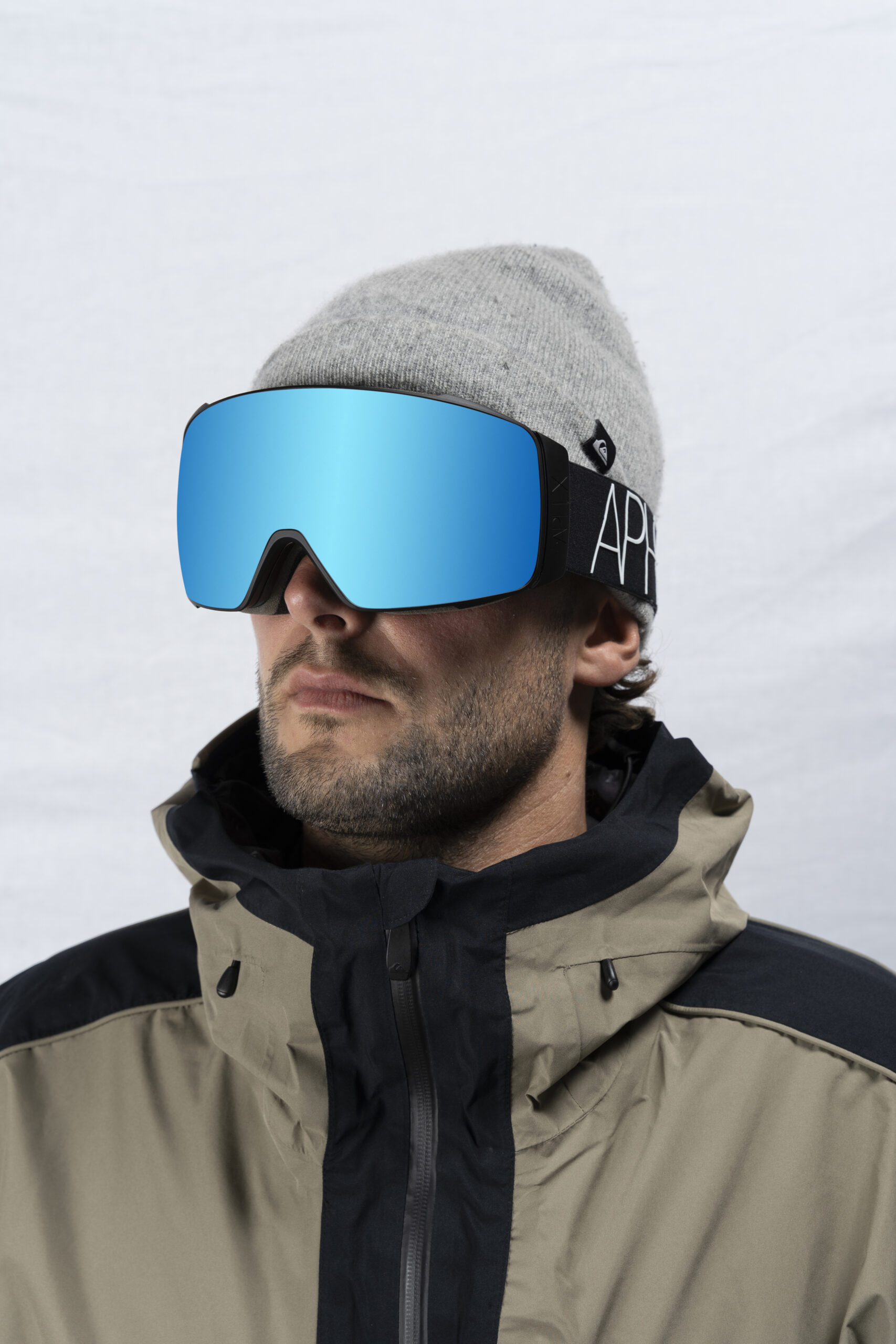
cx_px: 448
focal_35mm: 66
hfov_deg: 20.6
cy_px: 672
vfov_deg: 30.5
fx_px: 2463
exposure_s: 1/125
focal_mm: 66
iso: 100
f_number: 8
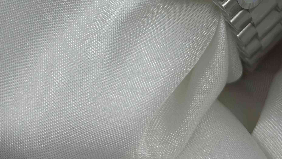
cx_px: 179
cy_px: -104
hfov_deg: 18.8
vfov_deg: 10.2
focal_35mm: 114
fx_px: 852
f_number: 1.78
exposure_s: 1/1041
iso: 80
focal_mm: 6.86
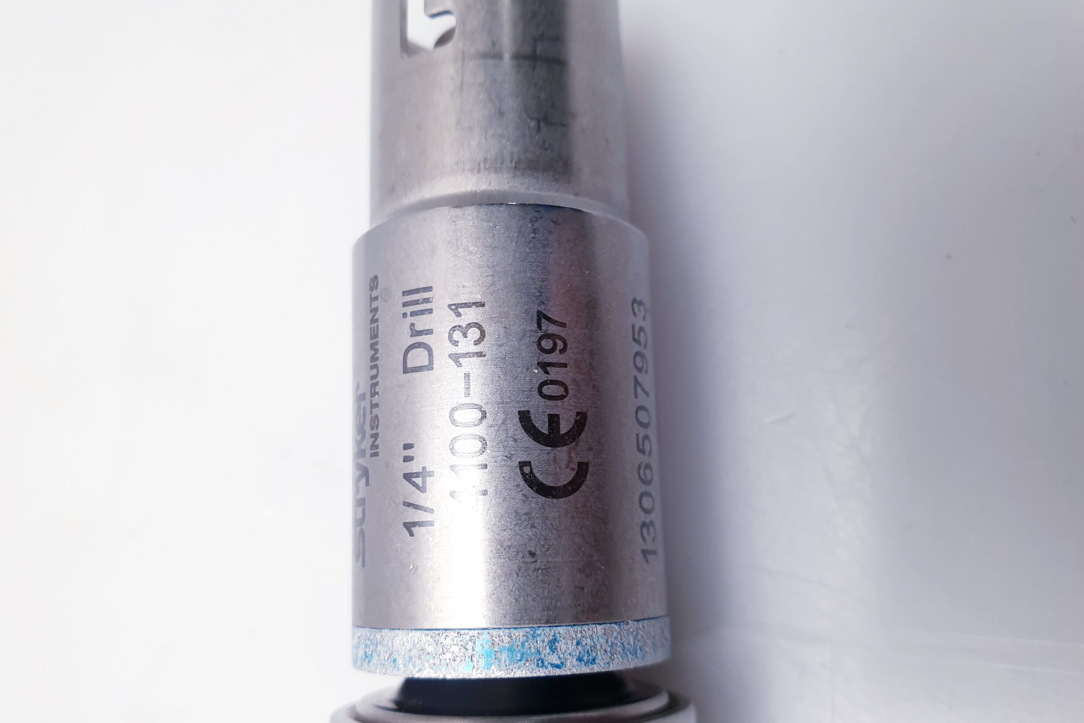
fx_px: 843
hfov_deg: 65.5
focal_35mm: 28
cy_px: 415
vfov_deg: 46.3
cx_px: 534
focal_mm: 4.3
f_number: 2.4
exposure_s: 1/50
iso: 100
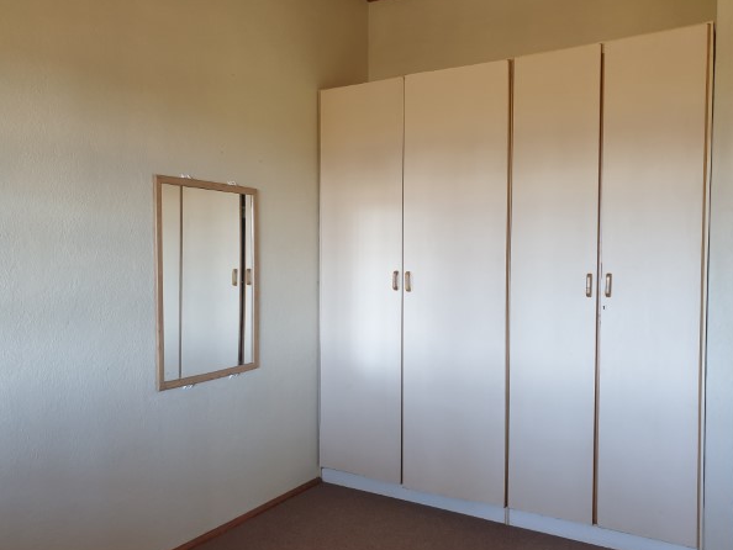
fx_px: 593
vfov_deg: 49.8
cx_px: 365
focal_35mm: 28
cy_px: 281
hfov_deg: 63.4
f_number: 2.4
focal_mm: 4.3
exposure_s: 1/50
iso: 125
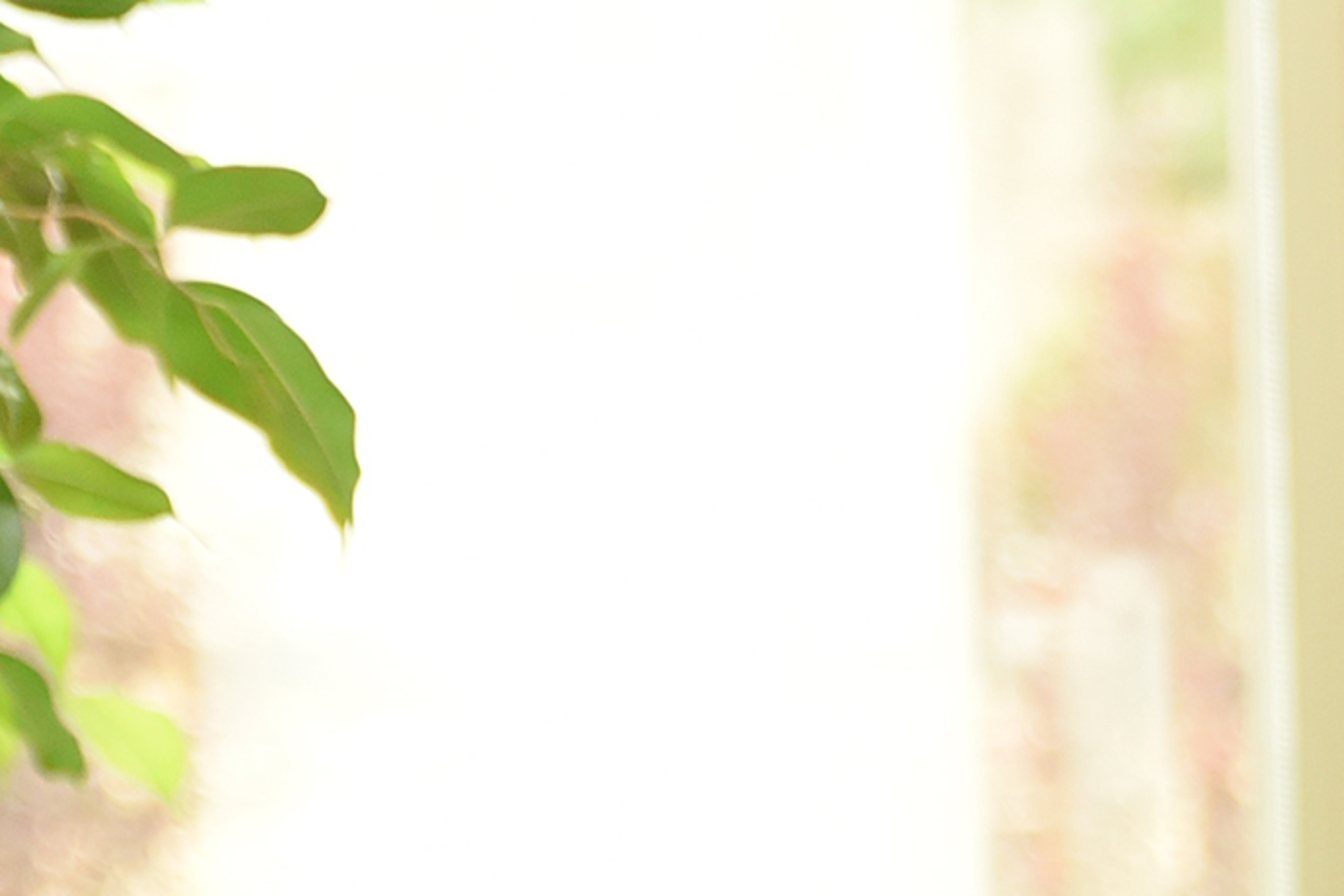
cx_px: 2479
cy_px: 228
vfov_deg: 5.8
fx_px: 8812
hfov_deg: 8.4
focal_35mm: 236
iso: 1000
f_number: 2.8
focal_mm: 46
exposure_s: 1/125
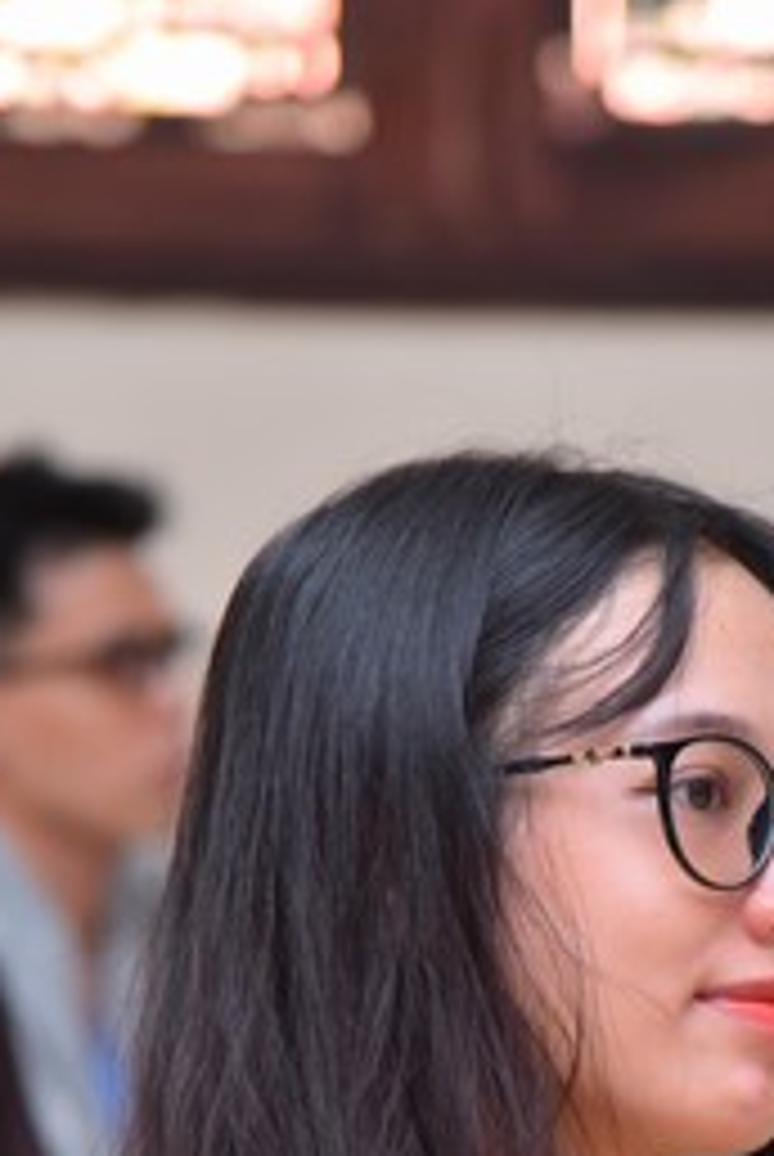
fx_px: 9745
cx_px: 698
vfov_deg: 6.8
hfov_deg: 4.5
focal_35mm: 303
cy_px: 1264
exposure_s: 1/160
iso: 1250
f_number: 4.5
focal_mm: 120
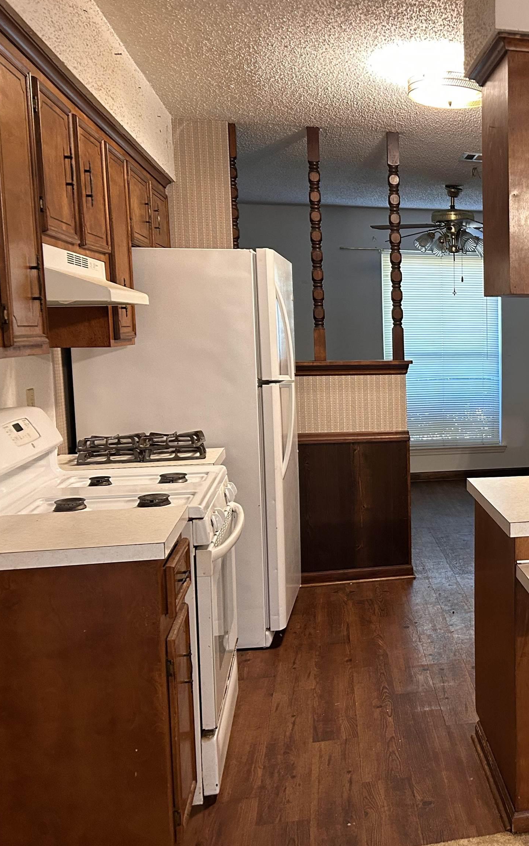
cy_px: 422
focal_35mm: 37
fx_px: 853
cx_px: 535
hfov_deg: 31.7
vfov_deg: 52.7
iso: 320
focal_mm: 5.7
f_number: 1.5
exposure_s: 1/60
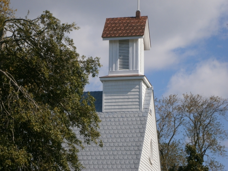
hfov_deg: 15.2
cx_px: 114
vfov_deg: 11.4
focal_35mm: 130
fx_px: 856
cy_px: 86
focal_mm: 23.5
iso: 80
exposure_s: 1/500
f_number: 6.5
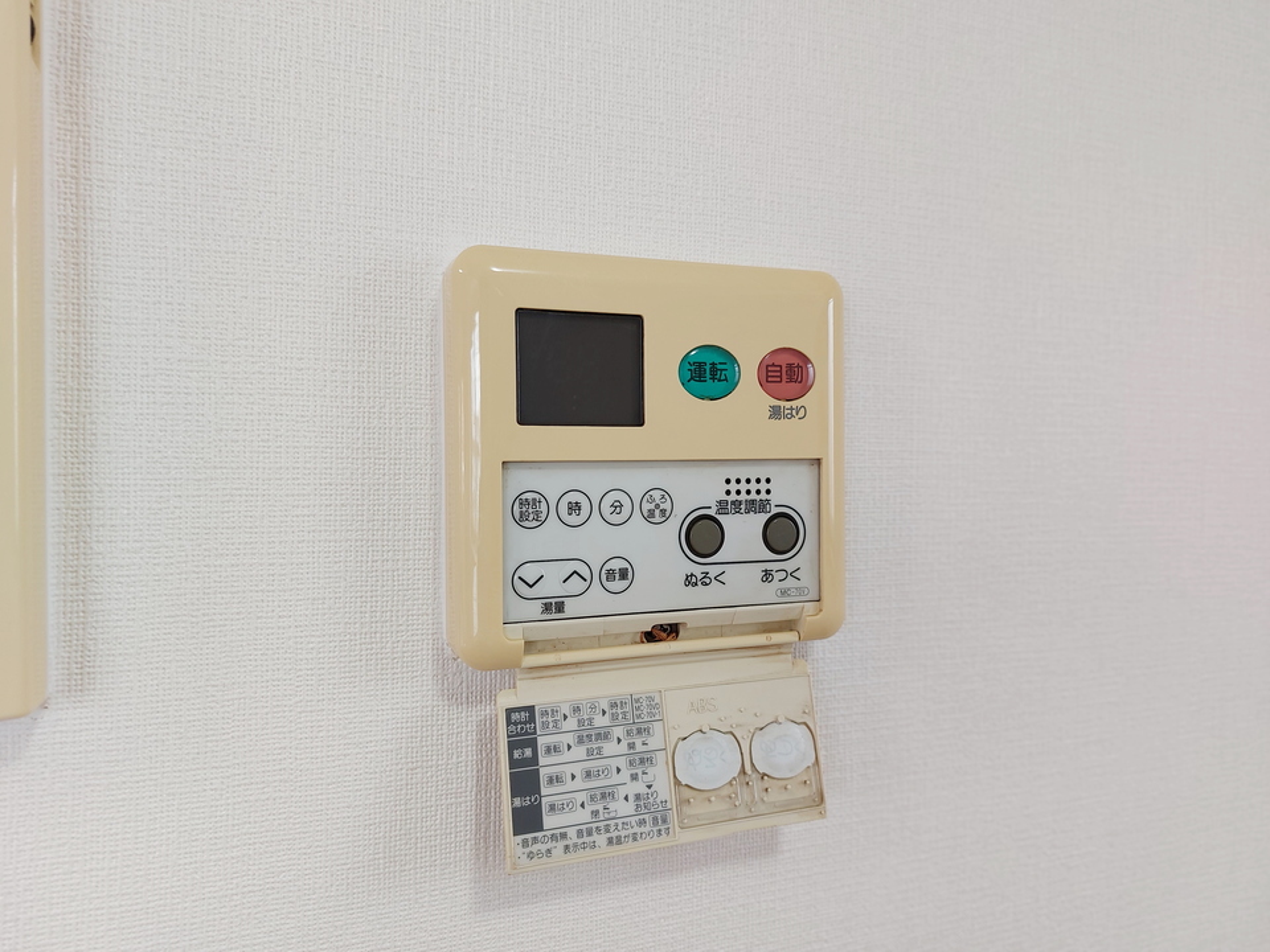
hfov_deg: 71.6
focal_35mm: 24
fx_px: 881
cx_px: 635
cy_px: 476
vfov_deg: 56.8
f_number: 1.8
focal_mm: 5.23
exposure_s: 1/24
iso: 32
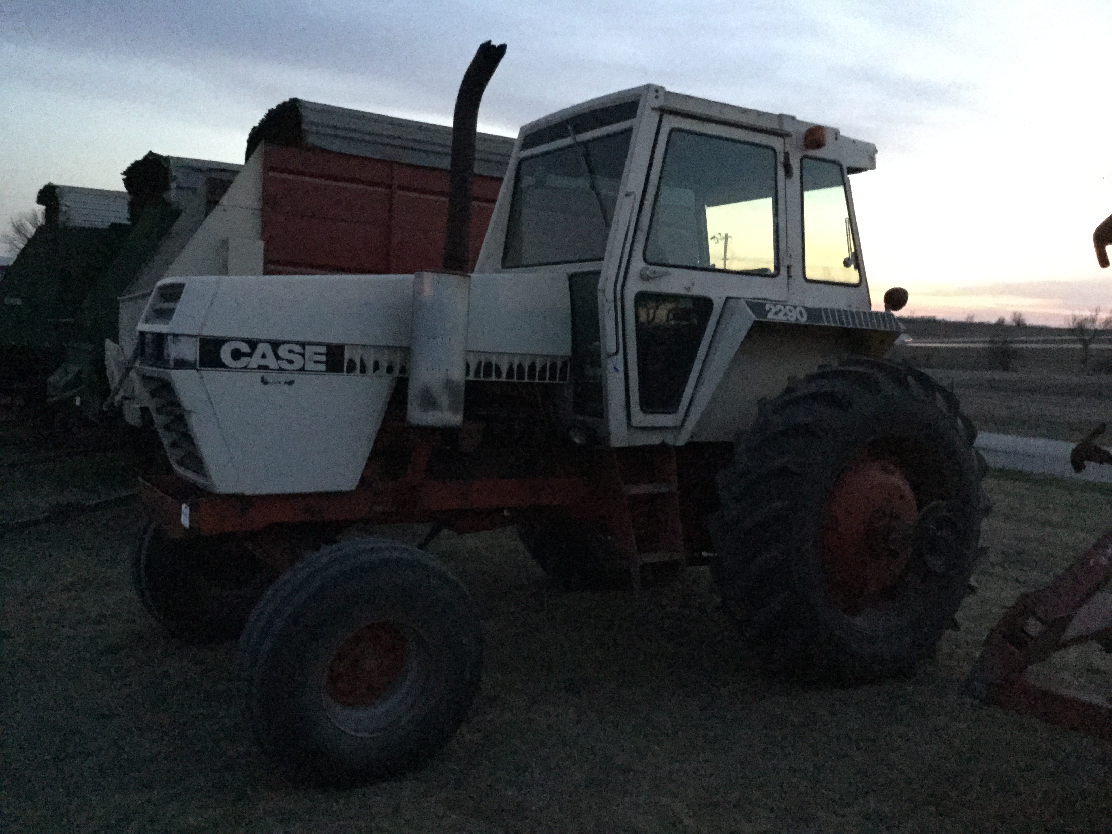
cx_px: 556
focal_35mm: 31
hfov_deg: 58.4
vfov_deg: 45.4
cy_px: 417
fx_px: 996
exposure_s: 1/15
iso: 800
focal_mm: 3.3
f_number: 2.4
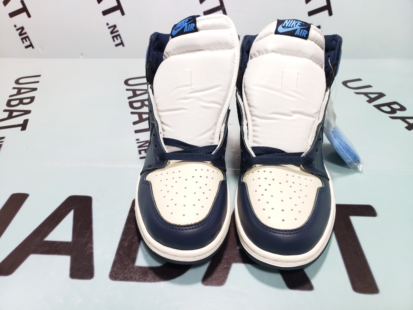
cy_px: 155
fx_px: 310
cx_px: 206
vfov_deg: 53.1
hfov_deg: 67.3
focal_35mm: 26
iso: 100
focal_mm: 4.3
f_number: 1.5
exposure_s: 1/50
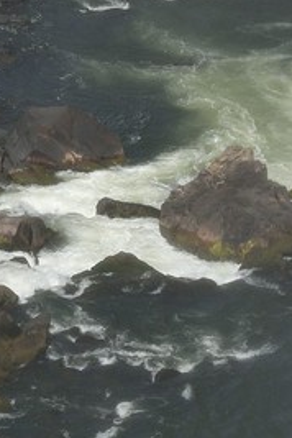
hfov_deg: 4.1
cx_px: -53
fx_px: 4088
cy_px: -532
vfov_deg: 5.9
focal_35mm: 336
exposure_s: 1/250
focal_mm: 56
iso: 200
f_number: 14
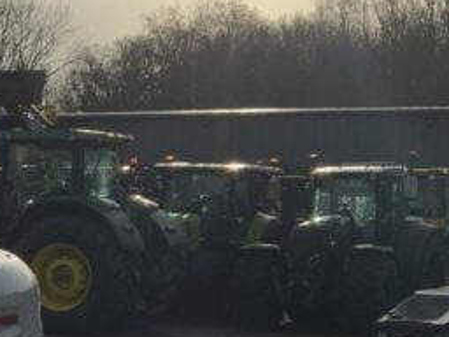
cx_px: -265
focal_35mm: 116
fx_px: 1505
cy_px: 332
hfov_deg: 15.4
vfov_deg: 12.6
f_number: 1.8
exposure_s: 1/4785
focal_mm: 3
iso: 20
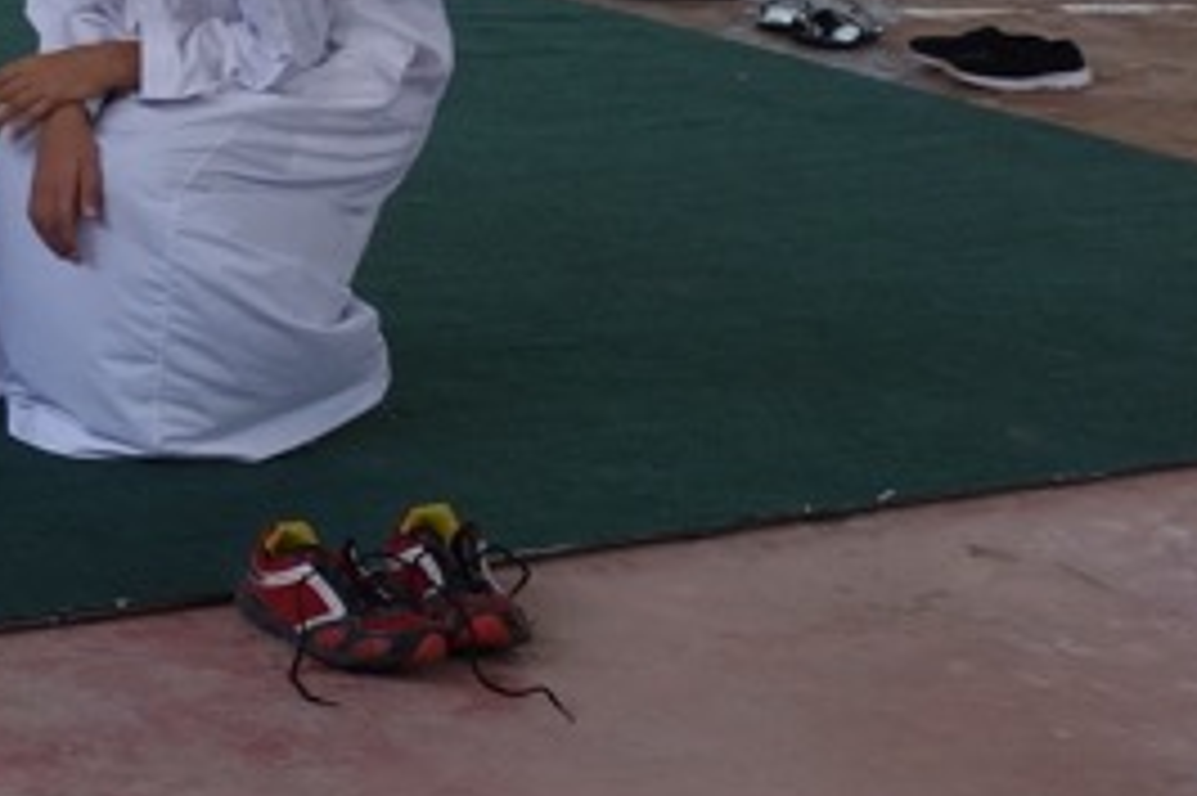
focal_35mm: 158
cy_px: 45
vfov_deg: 8.6
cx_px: -148
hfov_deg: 12.8
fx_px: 5250
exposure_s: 1/100
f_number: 3.2
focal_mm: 10.4
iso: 125
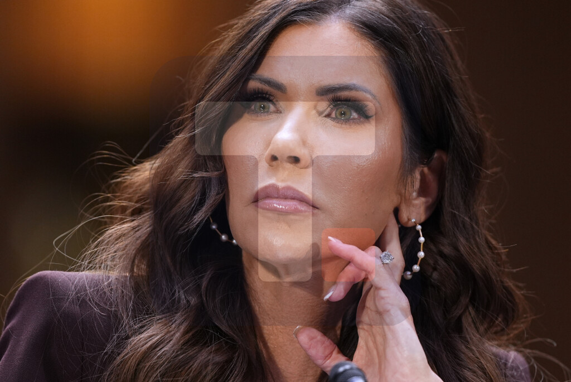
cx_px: 286
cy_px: 191
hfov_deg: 4.6
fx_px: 7144
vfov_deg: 3.1
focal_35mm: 450
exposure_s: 1/160
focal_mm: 300
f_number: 2.8
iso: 2000
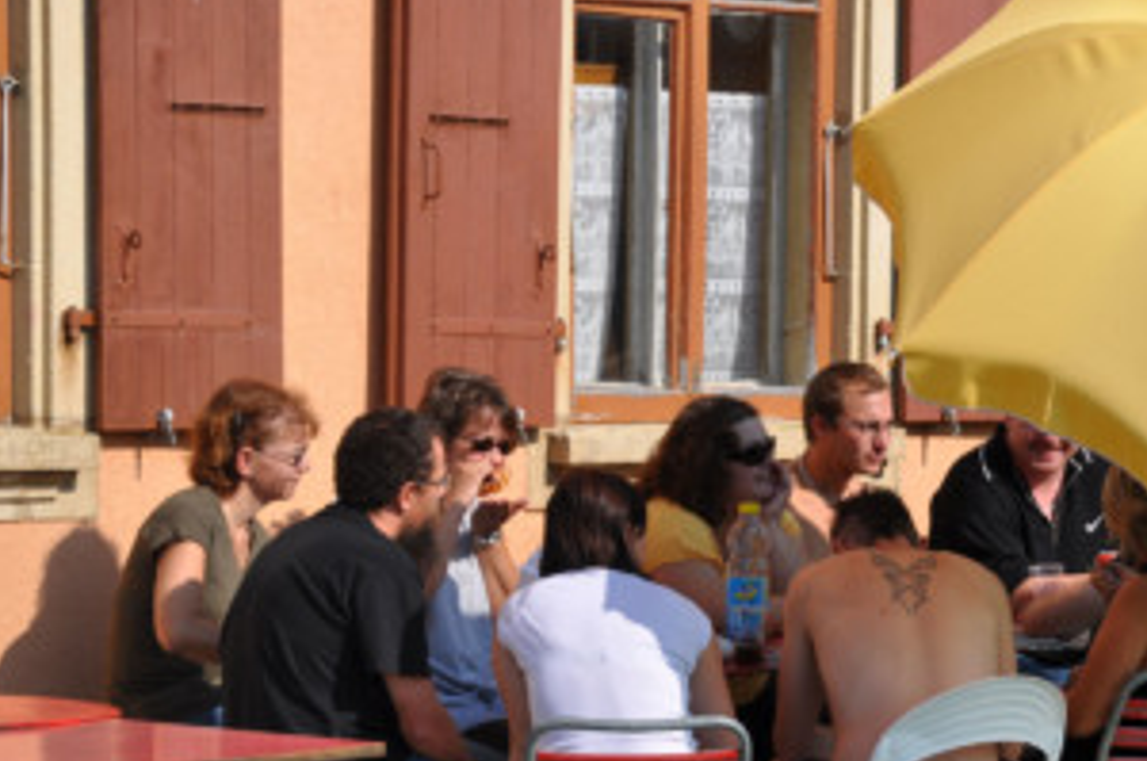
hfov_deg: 10.3
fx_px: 6362
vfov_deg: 6.8
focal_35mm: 200
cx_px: 883
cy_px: 520
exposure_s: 1/800
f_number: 7.1
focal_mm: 80
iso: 200
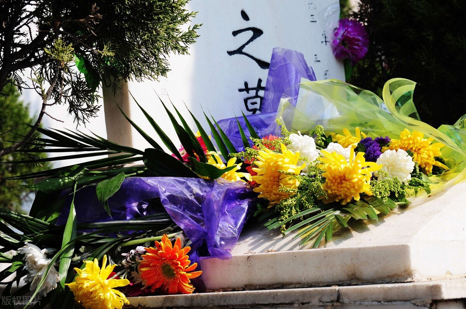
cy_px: 154
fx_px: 1319
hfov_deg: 20.0
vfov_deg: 13.4
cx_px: 233
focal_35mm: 102
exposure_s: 1/320
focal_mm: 68
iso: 200
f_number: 9
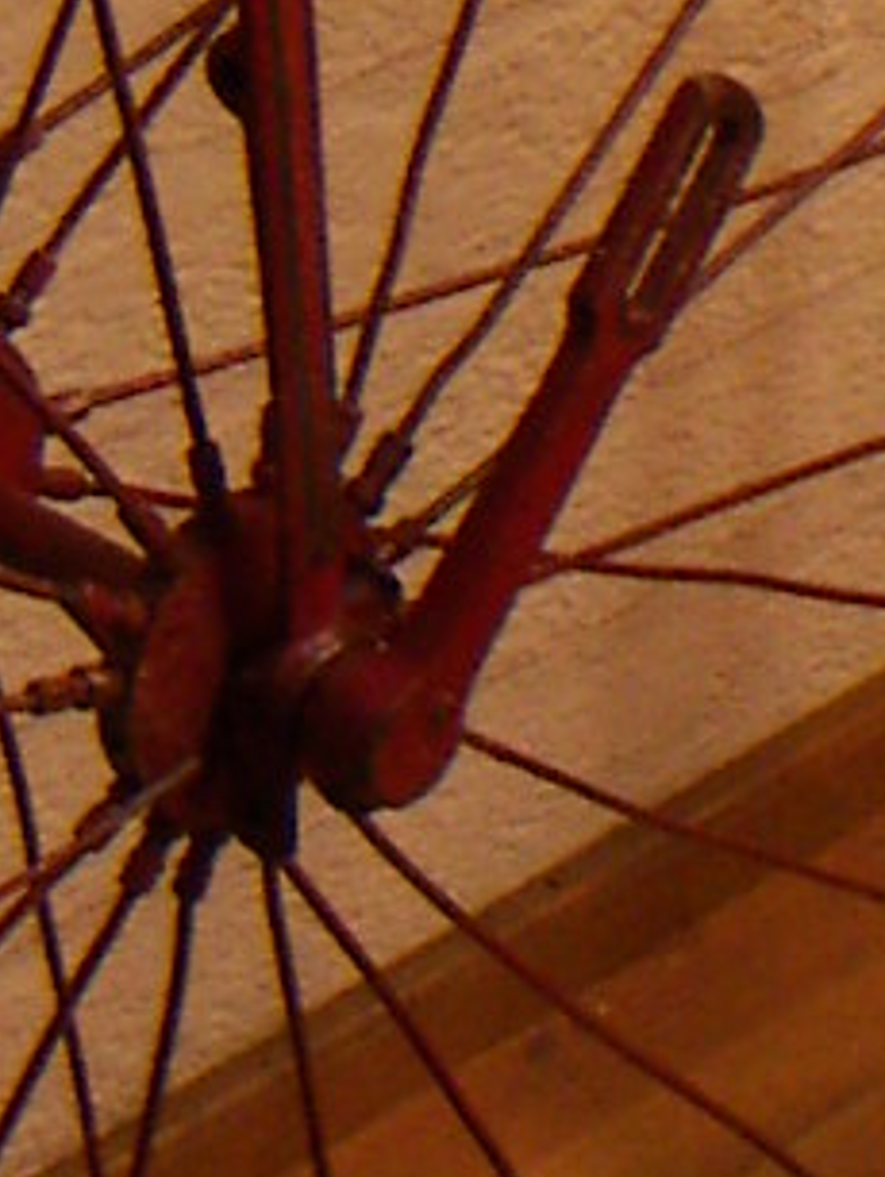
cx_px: 396
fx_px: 6400
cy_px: -892
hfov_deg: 7.9
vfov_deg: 10.0
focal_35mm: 188
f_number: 2.8
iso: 100
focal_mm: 4.7
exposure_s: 1/50
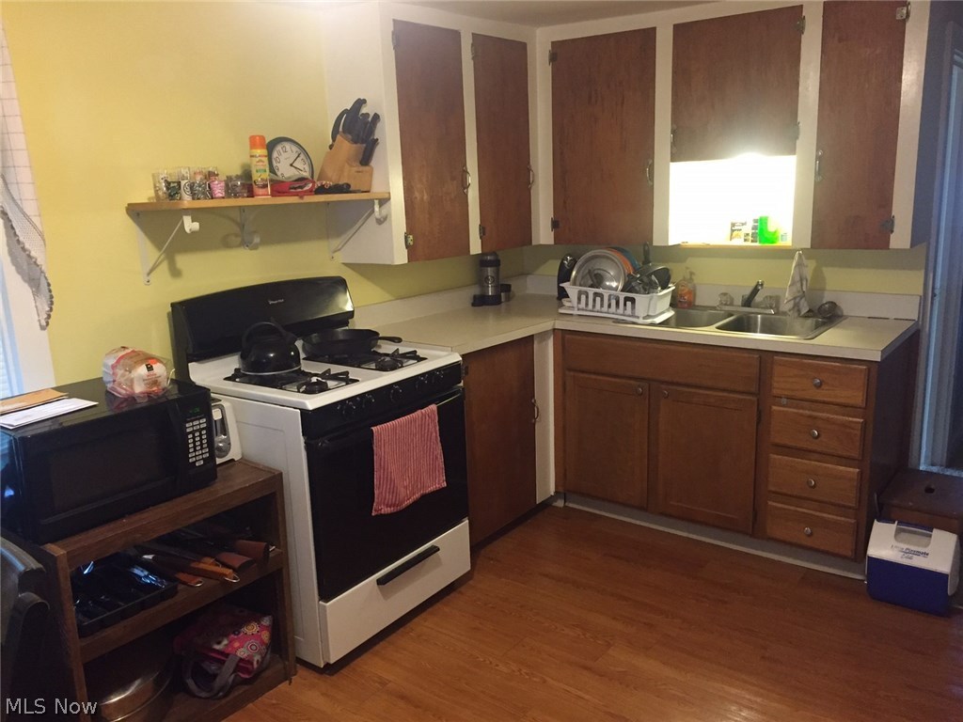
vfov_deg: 48.2
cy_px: 361
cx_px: 482
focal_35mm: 29
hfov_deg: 61.7
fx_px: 807
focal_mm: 4.15
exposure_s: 1/30
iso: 250
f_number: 2.2
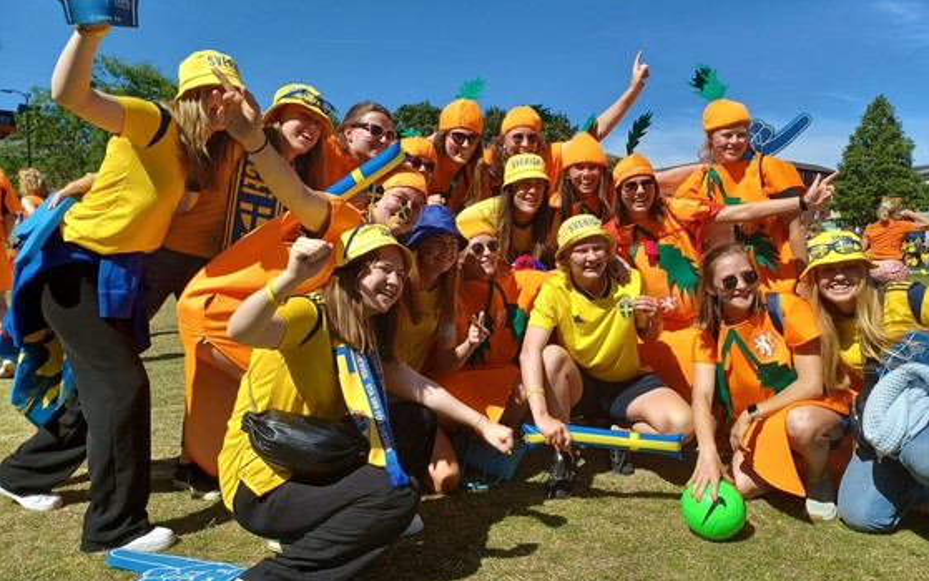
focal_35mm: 27
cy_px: 313
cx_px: 472
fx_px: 684
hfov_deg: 68.4
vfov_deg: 46.0
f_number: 1.8
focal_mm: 4.6
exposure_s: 1/507
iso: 32
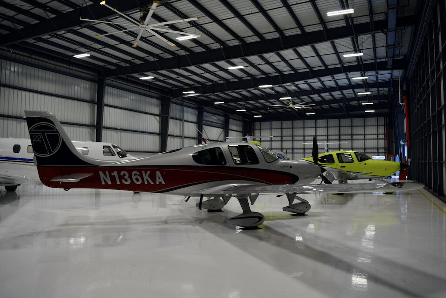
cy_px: 149
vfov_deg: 47.9
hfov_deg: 67.4
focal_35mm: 27
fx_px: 335
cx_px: 223
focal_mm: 18
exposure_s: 1/100
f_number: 5
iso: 400
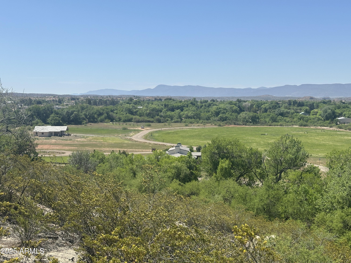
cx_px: 176
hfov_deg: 39.7
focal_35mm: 48
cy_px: 132
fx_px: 487
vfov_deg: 30.3
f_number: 1.78
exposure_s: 1/4184
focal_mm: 6.86
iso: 64
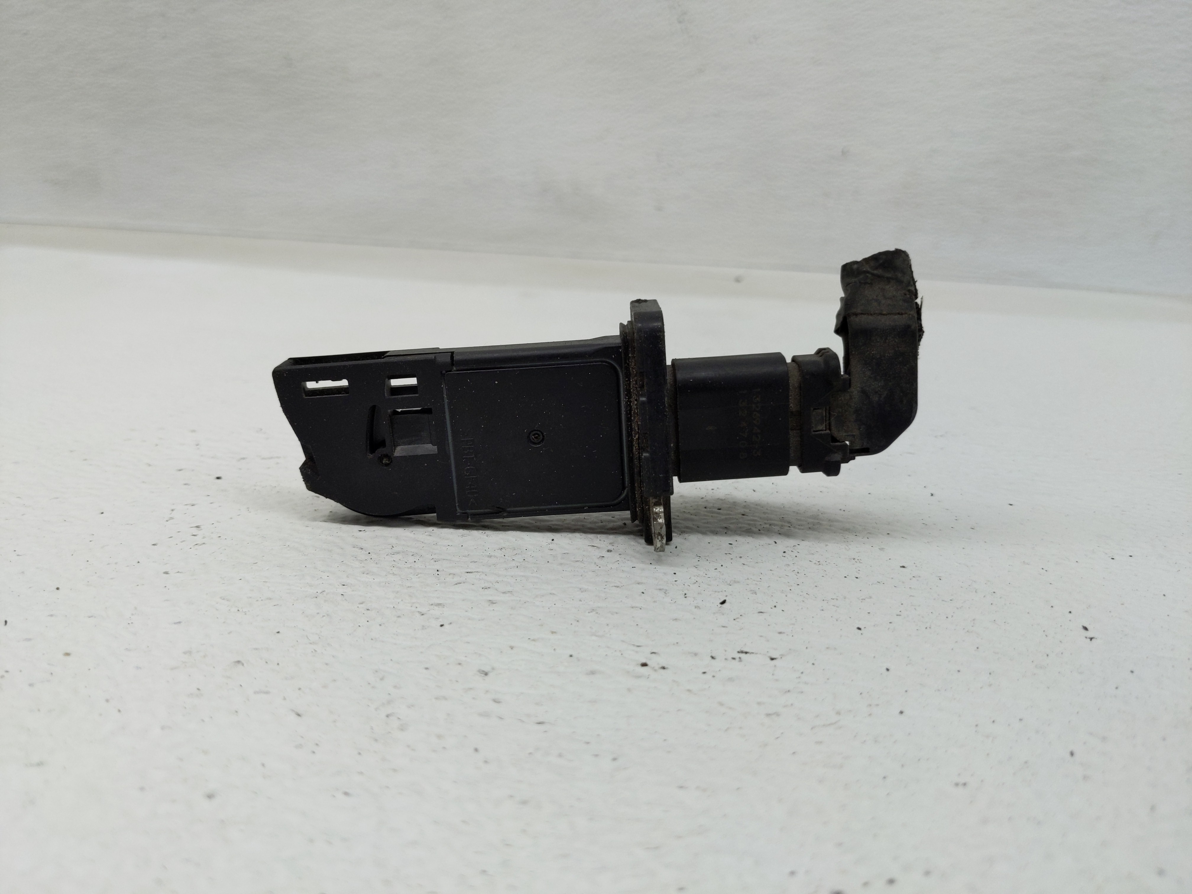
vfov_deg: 54.9
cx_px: 596
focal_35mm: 25
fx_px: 861
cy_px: 447
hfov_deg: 69.4
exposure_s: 1/120
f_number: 1.73
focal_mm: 4.38
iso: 71
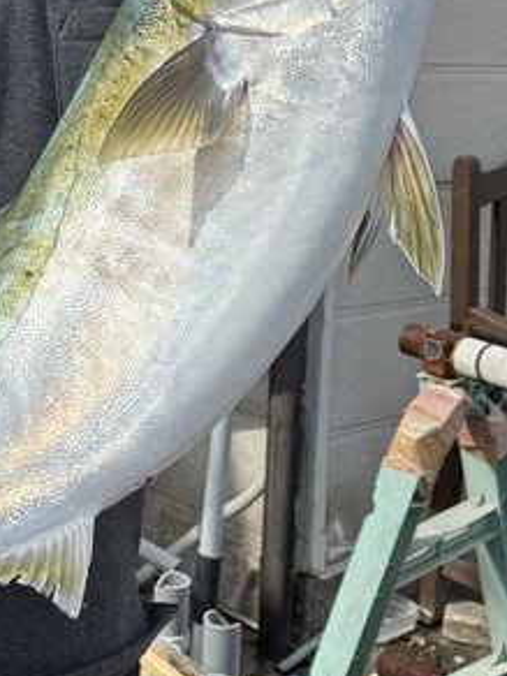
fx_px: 1484
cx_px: -46
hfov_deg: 18.7
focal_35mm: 76
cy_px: 181
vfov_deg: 25.4
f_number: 1.6
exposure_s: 1/1812
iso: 50
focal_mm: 5.96
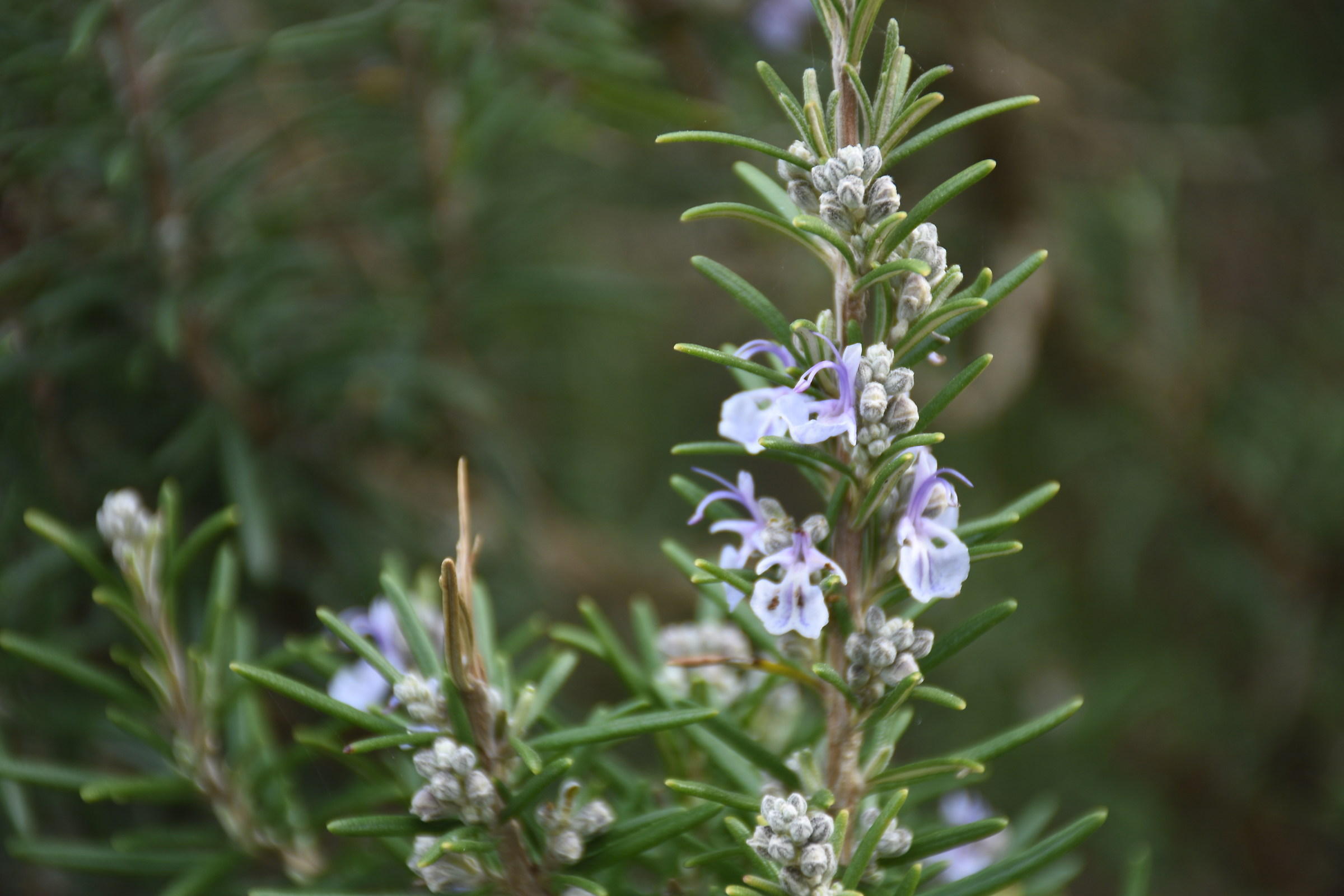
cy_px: 448
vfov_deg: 10.8
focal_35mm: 128
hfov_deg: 16.1
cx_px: 672
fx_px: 4760
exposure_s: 1/100
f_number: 5.3
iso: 140
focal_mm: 85
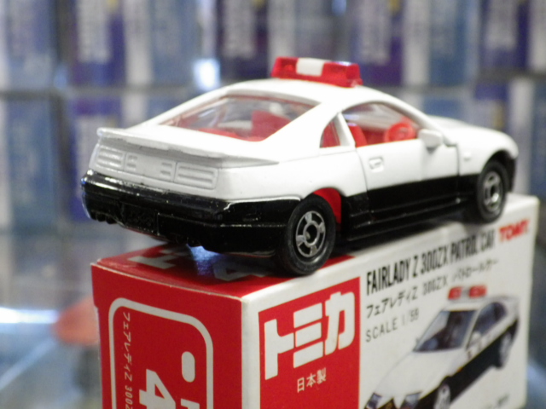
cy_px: 204
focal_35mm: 71
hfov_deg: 27.4
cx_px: 273
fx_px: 1120
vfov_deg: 20.7
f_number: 4.2
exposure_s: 1/30
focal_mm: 12.8
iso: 800
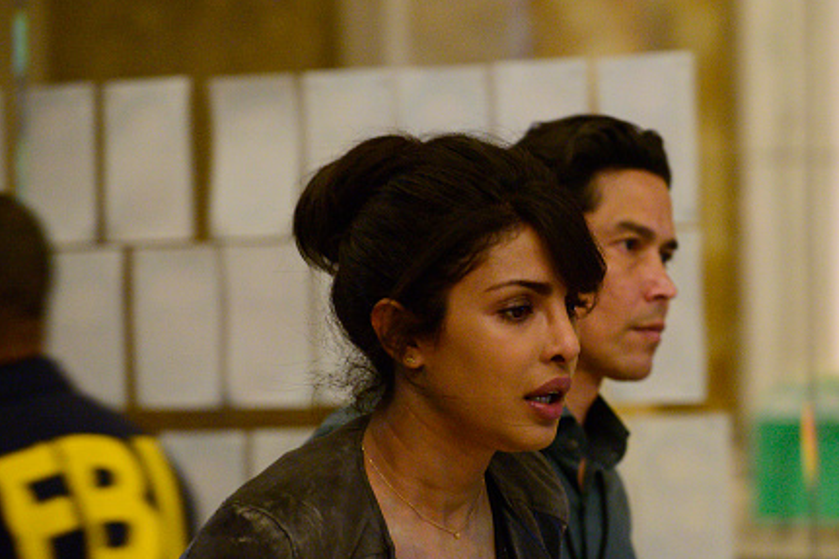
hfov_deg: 11.0
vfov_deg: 7.4
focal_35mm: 186
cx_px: 555
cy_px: 356
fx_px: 4333
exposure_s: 1/125
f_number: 4
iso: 5000
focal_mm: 135
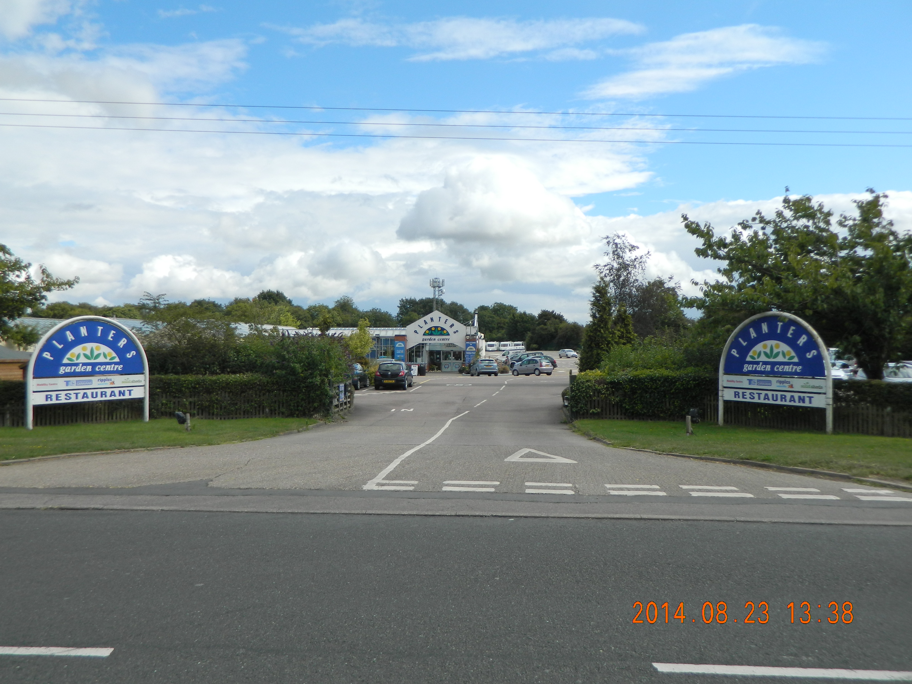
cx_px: 456
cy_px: 342
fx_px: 738
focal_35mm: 28
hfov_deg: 63.4
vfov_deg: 49.7
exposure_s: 1/125
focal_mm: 5.1
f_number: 8.9
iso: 80
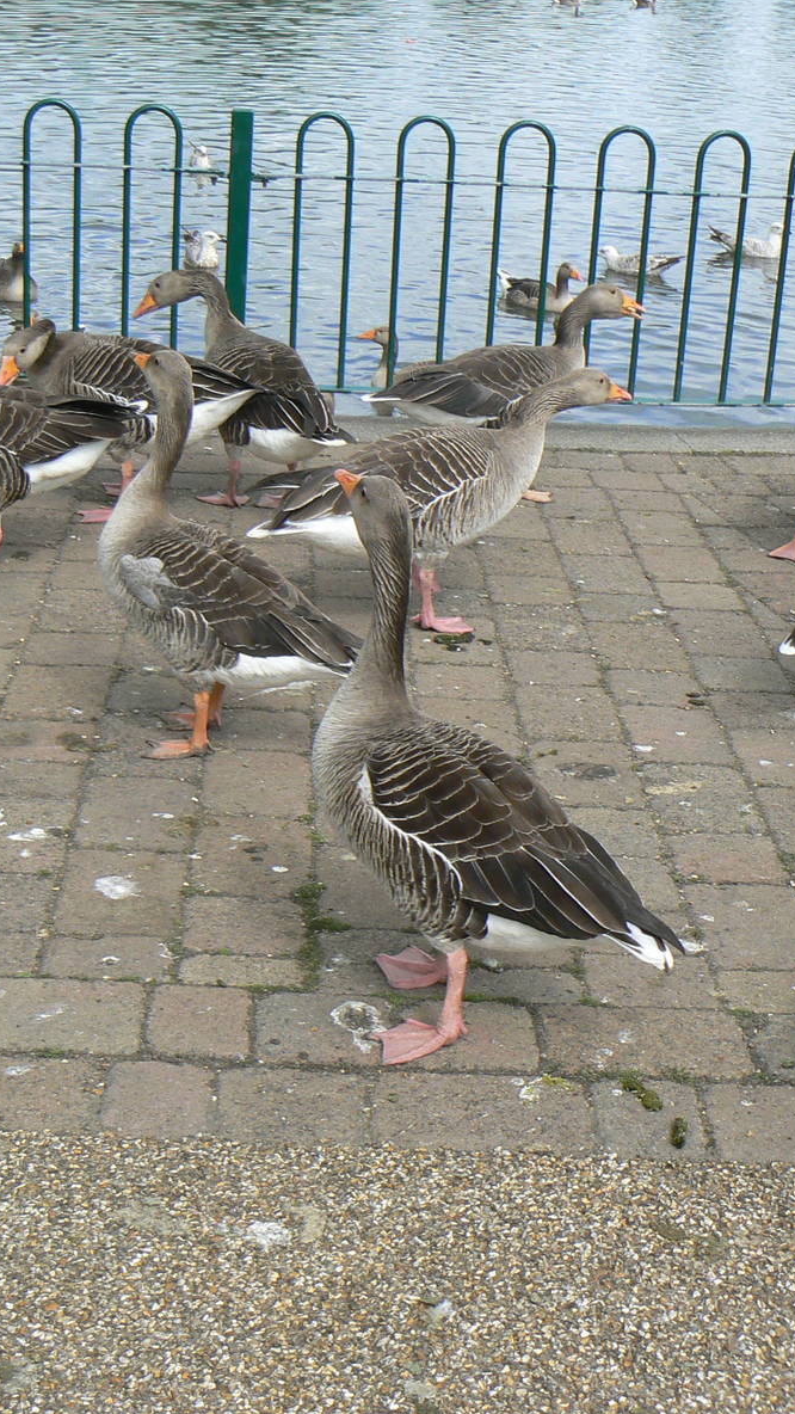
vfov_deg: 39.2
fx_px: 1986
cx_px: 370
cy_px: 700
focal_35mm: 53
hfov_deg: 22.6
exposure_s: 1/250
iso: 80
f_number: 5.6
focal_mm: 6
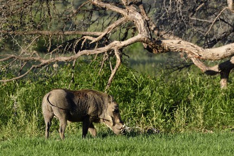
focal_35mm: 200
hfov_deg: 10.3
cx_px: 117
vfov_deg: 6.9
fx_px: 1301
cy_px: 78
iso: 200
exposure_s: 1/320
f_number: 8
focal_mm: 200
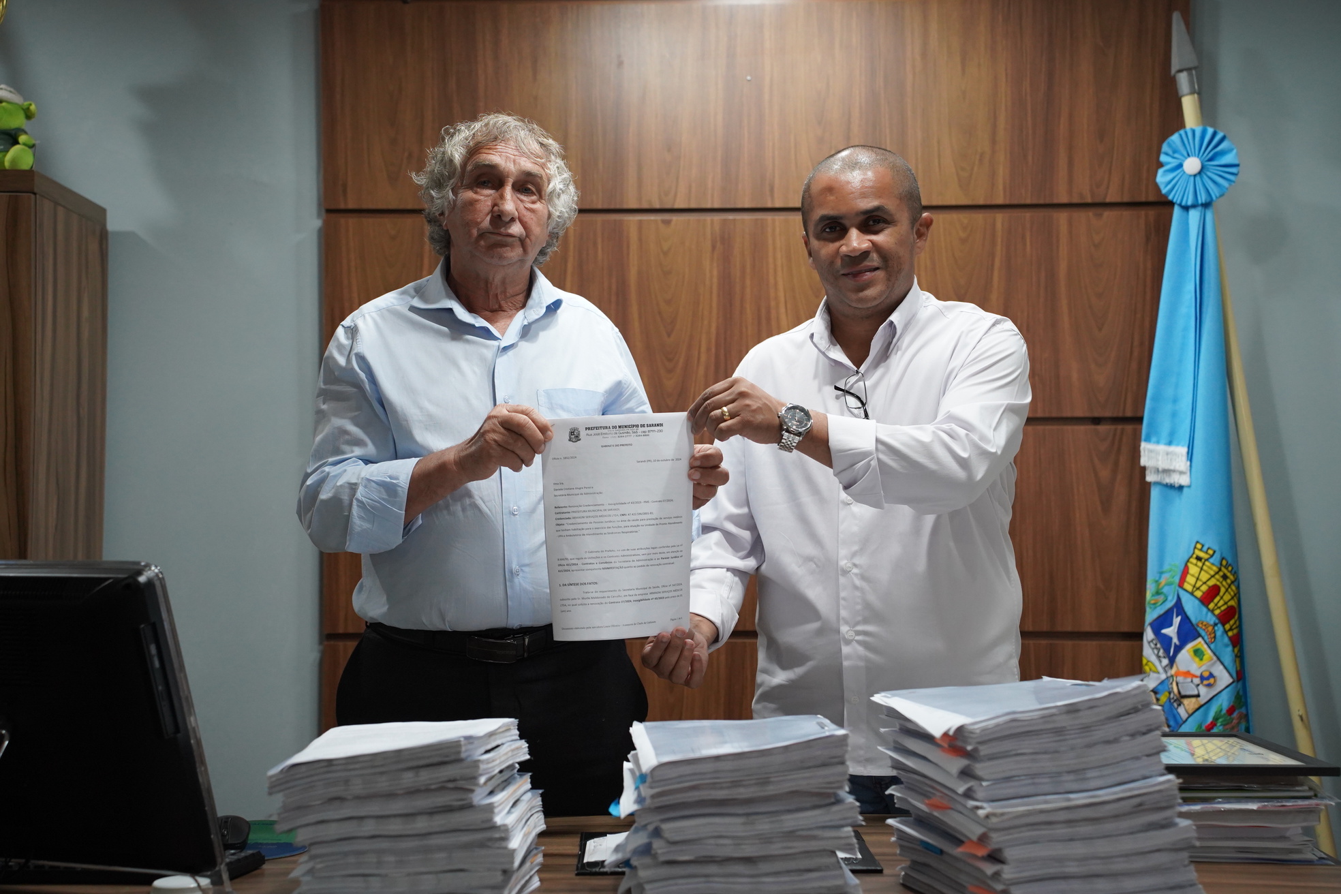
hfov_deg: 36.2
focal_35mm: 55
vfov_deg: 24.6
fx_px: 2049
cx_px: 670
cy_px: 447
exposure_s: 1/160
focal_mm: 55
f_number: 4
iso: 3200
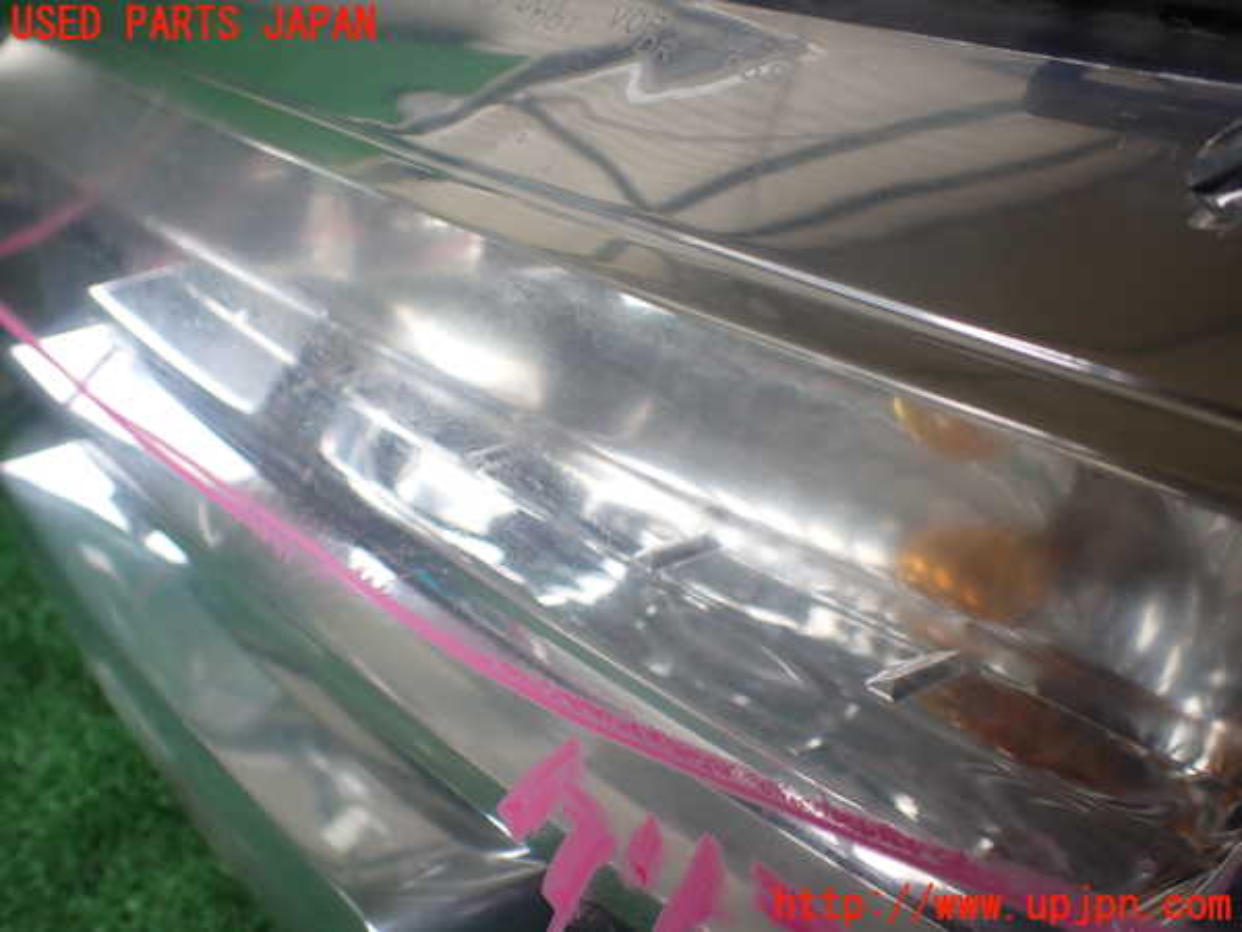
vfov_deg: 46.8
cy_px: 466
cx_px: 621
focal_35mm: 30
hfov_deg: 60.0
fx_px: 1076
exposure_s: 1/125
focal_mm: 5.4
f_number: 2.3
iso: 125
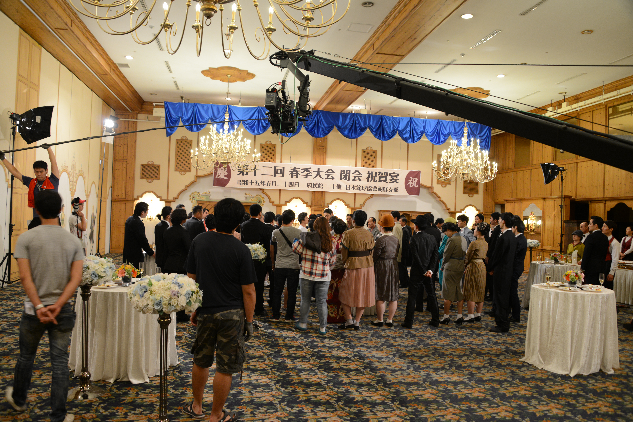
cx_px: 316
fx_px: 492
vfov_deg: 46.4
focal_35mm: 28
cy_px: 211
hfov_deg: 65.5
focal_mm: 28
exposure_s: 1/20
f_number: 5
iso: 720
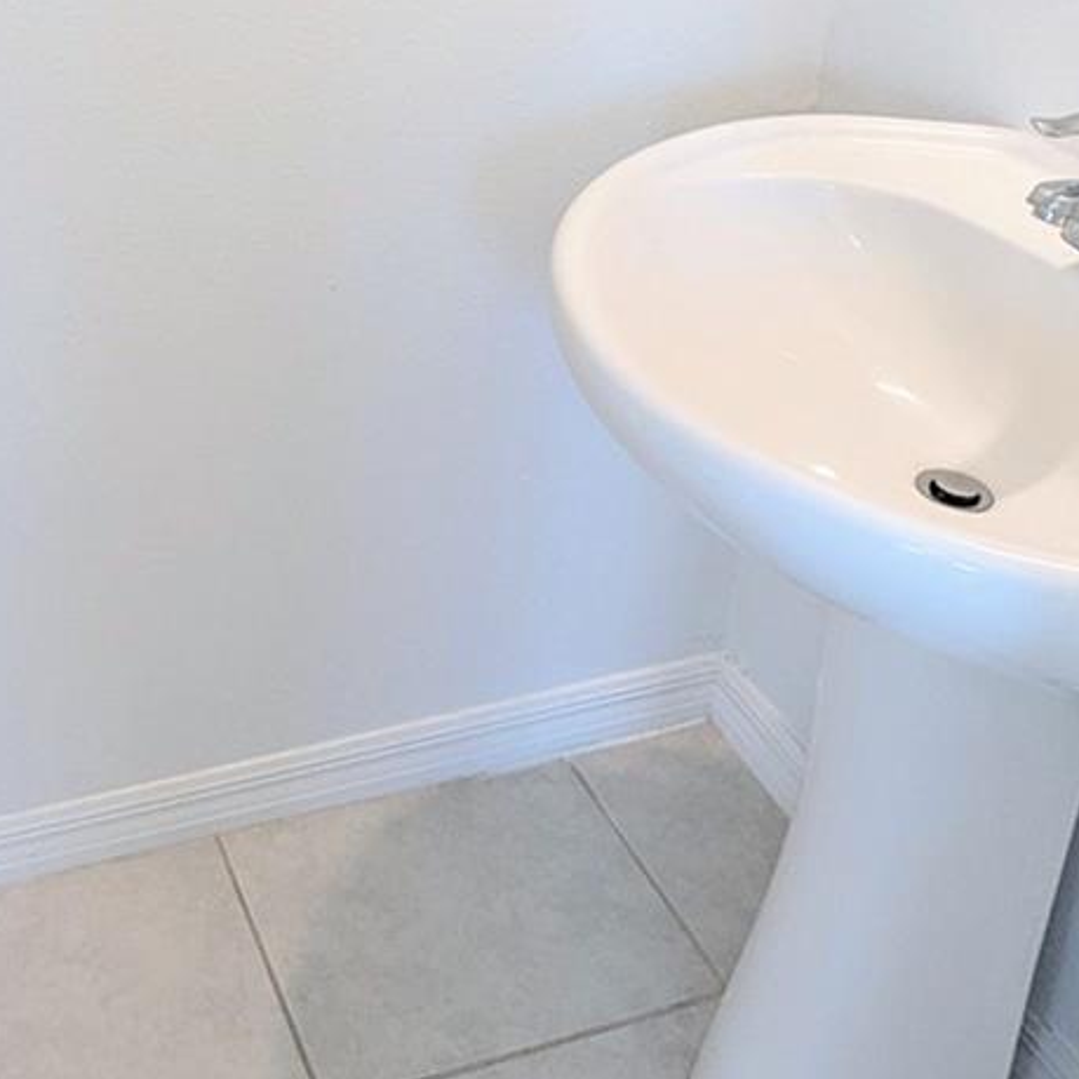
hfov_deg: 39.7
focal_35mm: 40
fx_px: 1411
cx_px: 169
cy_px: 122
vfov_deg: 39.1
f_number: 2.2
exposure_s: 1/24
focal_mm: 1.95
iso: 57
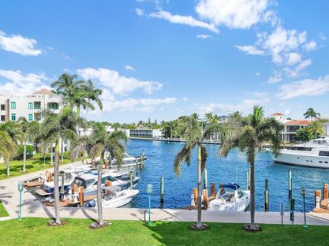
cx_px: 194
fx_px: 285
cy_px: 128
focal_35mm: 30
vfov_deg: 46.7
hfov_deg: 59.6
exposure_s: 1/1000
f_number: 8
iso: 200
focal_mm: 26
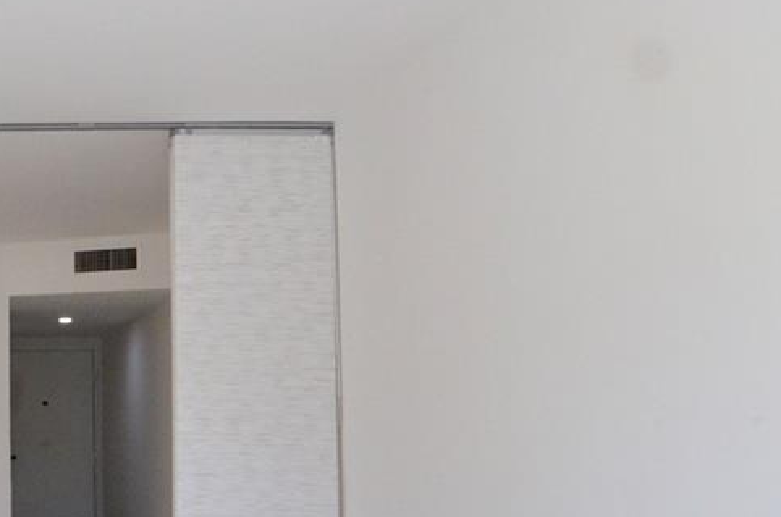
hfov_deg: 31.2
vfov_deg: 24.6
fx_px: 1183
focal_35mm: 55
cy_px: 319
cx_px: -136
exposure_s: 1/320
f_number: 7.1
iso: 1250
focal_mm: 11
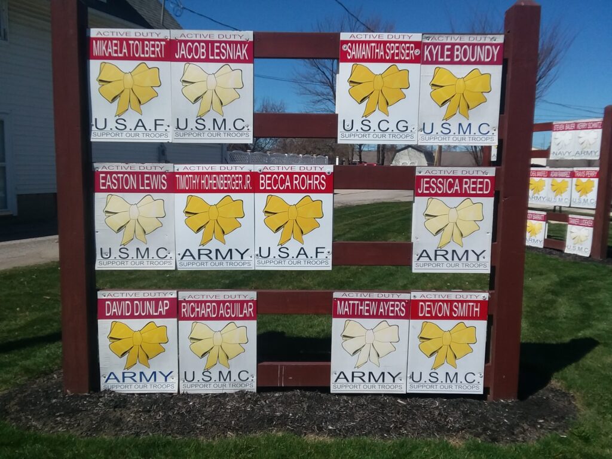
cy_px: 230
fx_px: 513
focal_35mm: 29
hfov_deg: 61.7
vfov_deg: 48.2
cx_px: 306
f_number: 1.9
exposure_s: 1/2867
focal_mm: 2.47
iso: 40
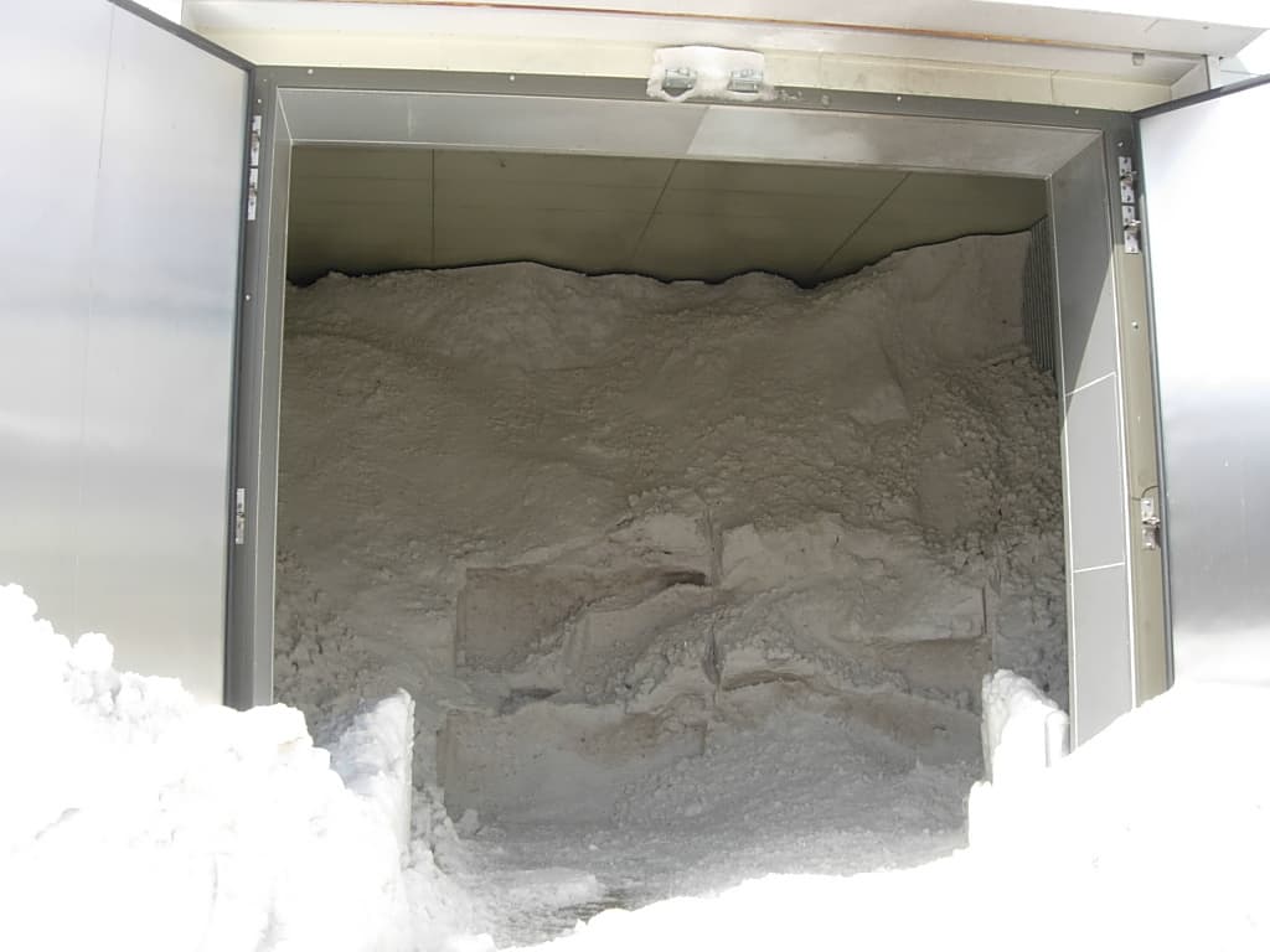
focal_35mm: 38
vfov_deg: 37.7
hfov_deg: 49.0
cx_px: 635
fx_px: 1394
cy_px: 476
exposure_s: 1/430
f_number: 2.8
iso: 64
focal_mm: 7.8
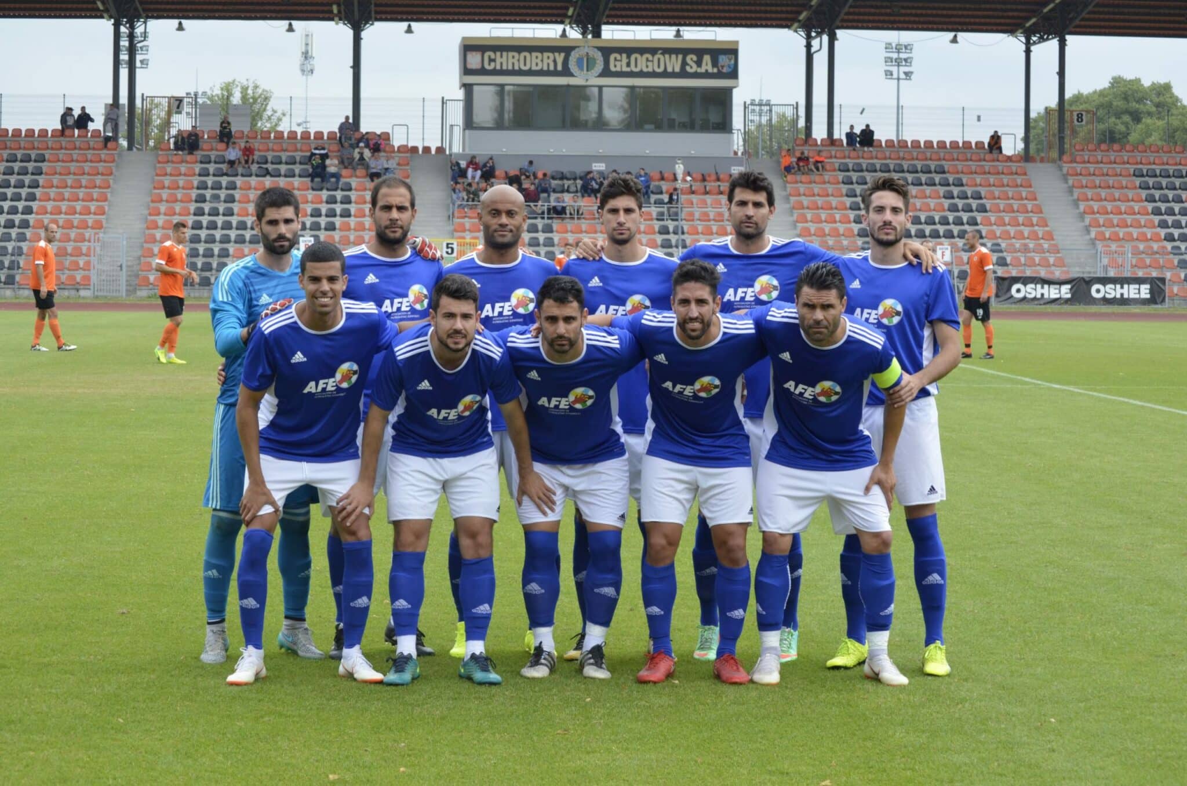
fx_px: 2714
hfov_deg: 24.7
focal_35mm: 82
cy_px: 393
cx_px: 594
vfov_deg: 16.5
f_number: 8
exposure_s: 1/250
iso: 200
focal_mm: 55
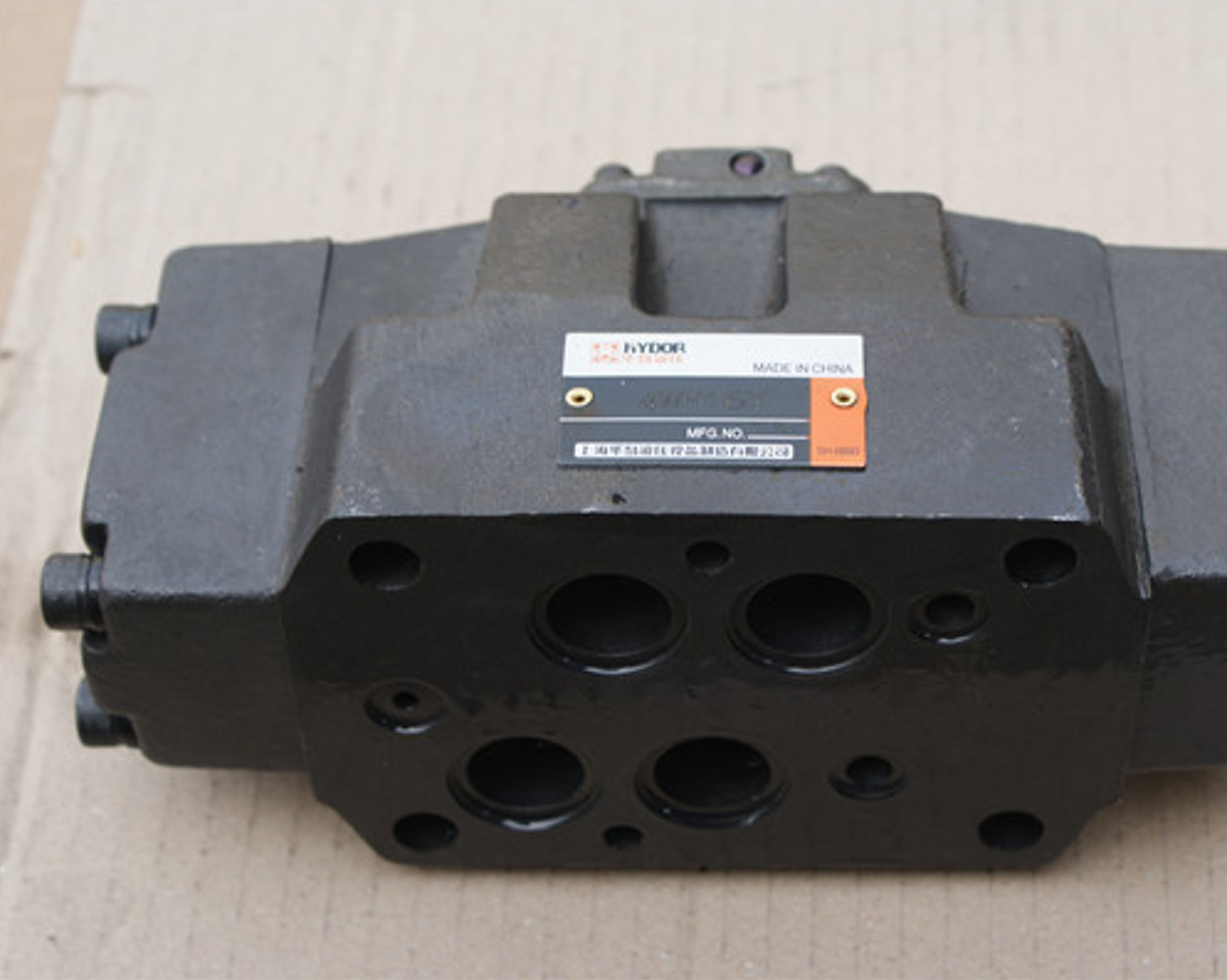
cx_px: 726
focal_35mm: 77
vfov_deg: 20.0
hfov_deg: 24.9
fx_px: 2779
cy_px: 488
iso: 100
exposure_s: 1/80
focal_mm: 45
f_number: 6.3
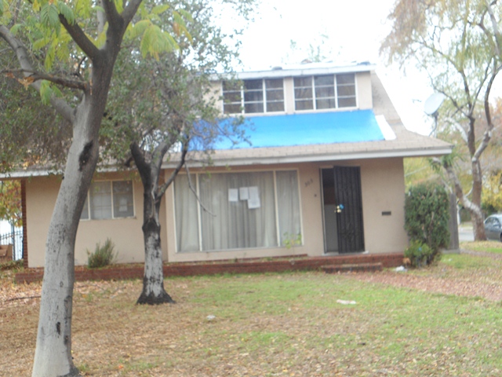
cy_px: 188
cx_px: 251
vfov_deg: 32.9
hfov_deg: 42.9
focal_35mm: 44
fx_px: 638
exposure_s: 1/125
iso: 80
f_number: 3.5
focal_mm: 7.9
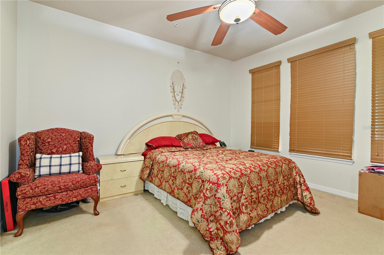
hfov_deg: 96.8
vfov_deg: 73.6
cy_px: 128
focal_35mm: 16
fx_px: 170
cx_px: 192
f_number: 8
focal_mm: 16
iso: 100
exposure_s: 2
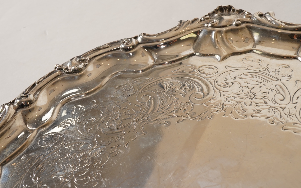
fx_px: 377
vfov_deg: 28.0
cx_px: 151
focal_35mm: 46
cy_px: 90
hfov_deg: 43.5
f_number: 22
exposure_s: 1/125
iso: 400
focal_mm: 30
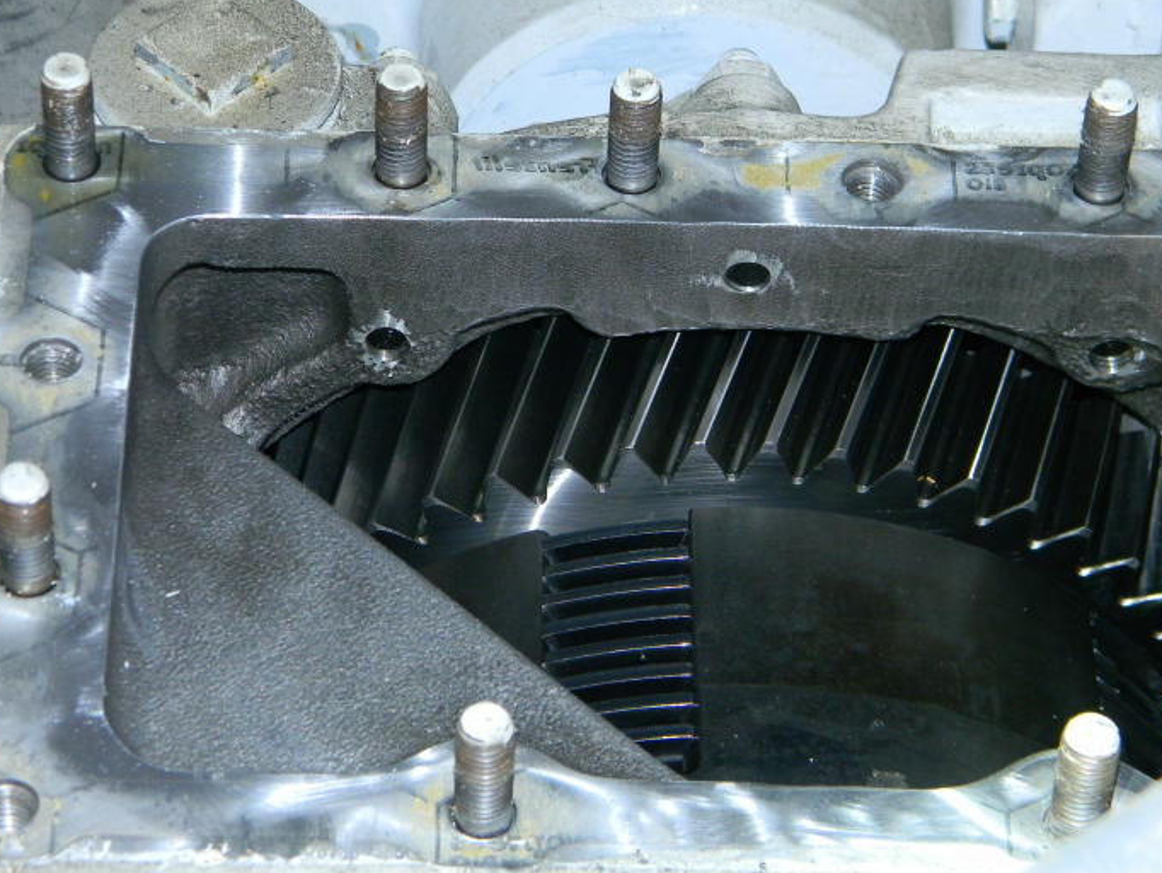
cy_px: 486
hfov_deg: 15.6
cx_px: 645
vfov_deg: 11.8
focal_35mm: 126
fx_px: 4231
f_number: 4.7
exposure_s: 1/30
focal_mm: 19
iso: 200
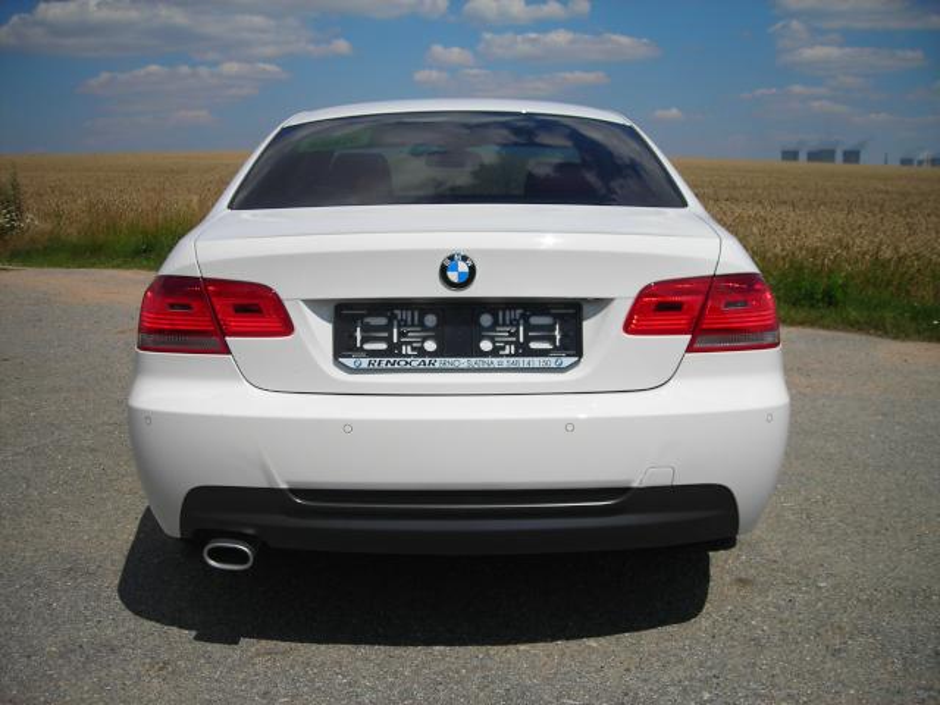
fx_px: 1032
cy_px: 352
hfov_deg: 49.0
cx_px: 470
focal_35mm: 38
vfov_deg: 37.7
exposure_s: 1/427
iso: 50
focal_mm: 6.3
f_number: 6.4
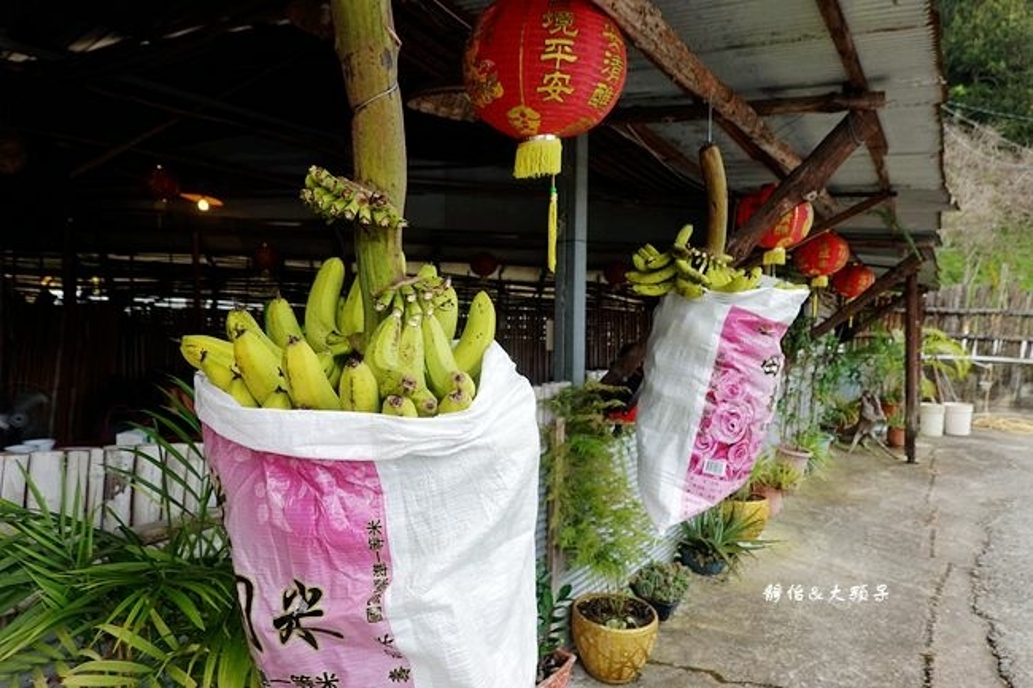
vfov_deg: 53.1
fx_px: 688
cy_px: 344
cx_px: 516
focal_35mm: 24
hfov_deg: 73.8
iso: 125
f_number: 2.8
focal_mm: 9
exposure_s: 1/200
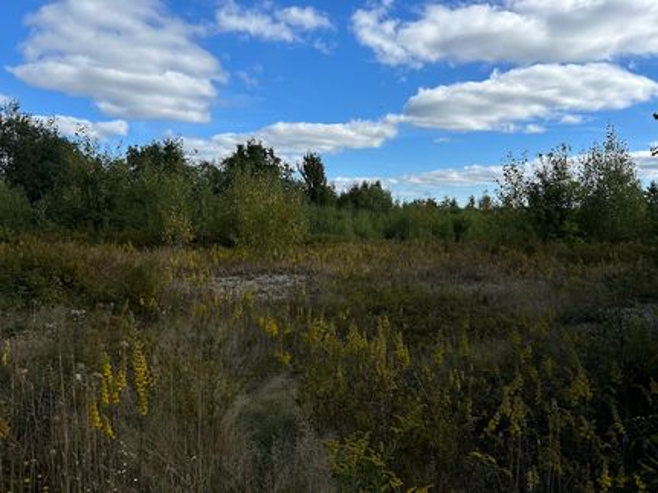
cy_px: 246
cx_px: 329
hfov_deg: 67.3
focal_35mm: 26
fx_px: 494
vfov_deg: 53.0
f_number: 1.5
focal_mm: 5.7
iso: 50
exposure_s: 1/5882
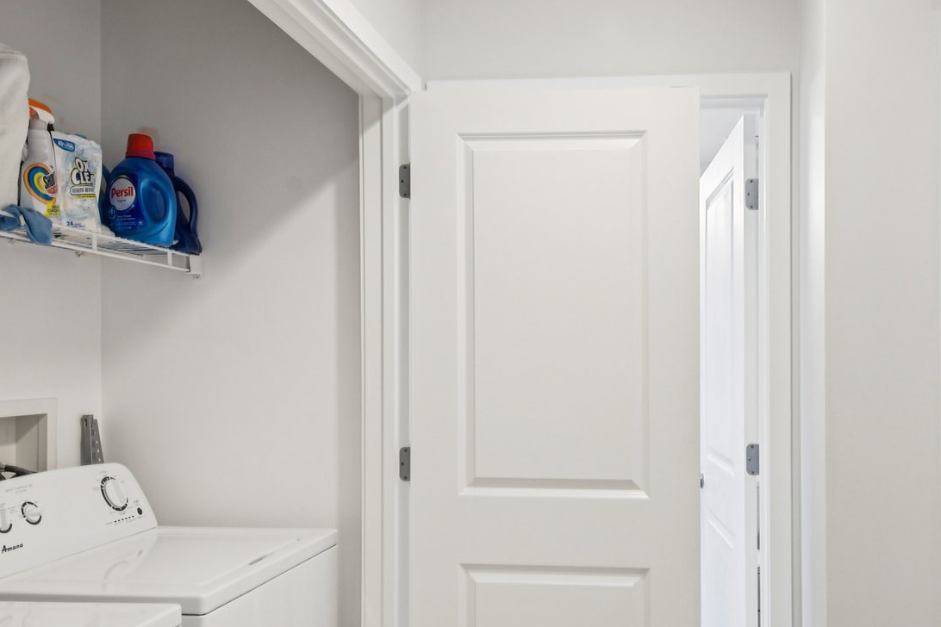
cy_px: 392
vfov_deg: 43.3
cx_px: 625
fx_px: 784
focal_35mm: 30
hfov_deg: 60.5
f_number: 8
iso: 400
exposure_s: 1/13
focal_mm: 16
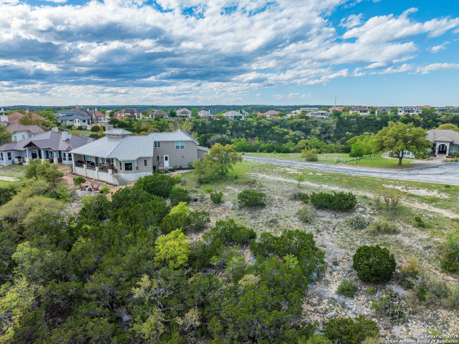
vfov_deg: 56.8
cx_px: 230
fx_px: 318
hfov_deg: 71.6
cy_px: 172
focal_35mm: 24
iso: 390
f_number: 2.8
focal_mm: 12.29
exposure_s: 1/3200
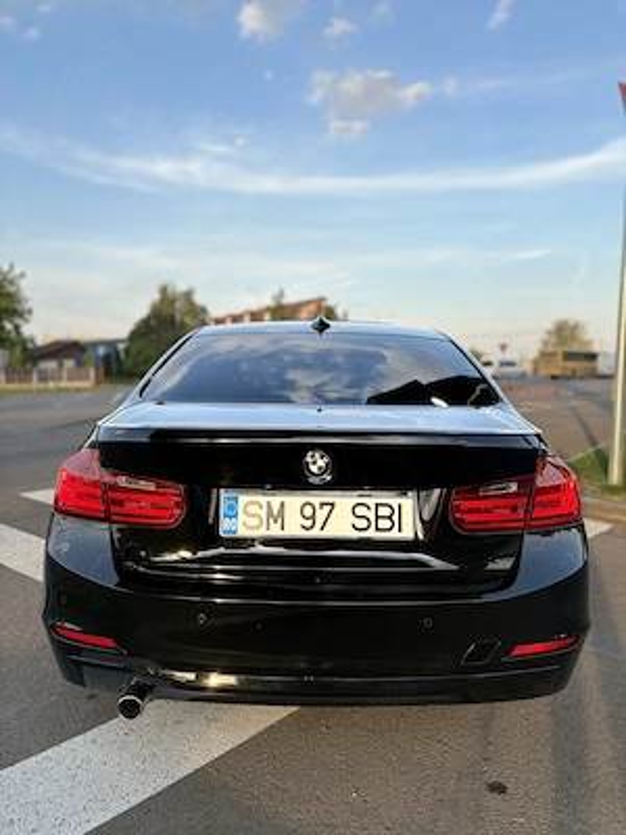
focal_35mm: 26
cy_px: 418
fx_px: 627
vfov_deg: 67.3
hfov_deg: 53.1
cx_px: 313
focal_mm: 5.96
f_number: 1.6
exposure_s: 1/472
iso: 64
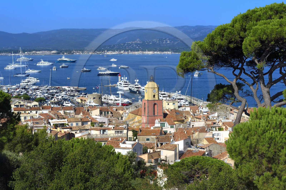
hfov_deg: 22.6
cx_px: 143
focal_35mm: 90
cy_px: 95
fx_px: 714
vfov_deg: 15.2
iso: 200
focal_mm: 90
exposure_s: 1/250
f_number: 13
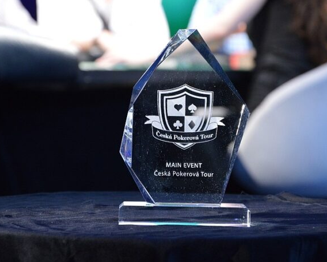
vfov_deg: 9.8
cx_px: 165
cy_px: 130
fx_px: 1519
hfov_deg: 12.3
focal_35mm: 157
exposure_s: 1/20
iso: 1600
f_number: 5.6
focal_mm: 92
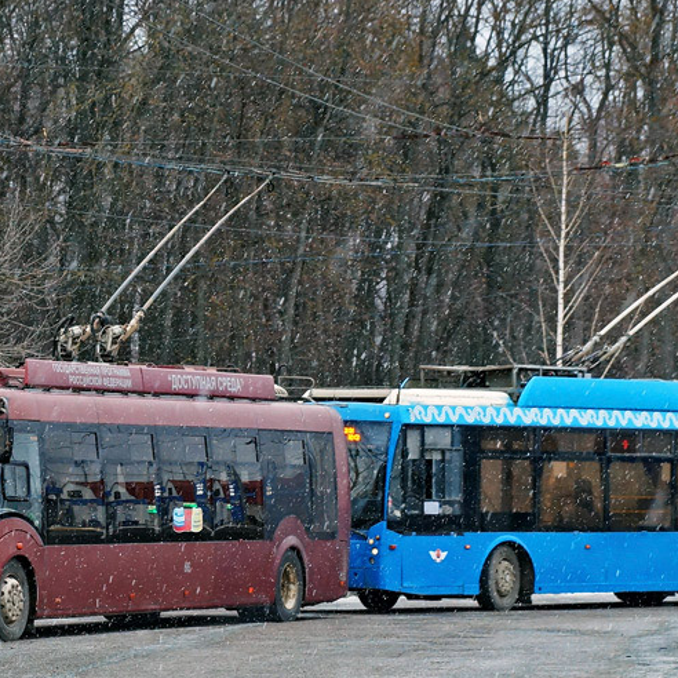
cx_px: 96
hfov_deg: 10.2
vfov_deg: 10.2
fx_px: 3790
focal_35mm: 171
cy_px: 350
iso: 400
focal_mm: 55
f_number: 7.1
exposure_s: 1/80
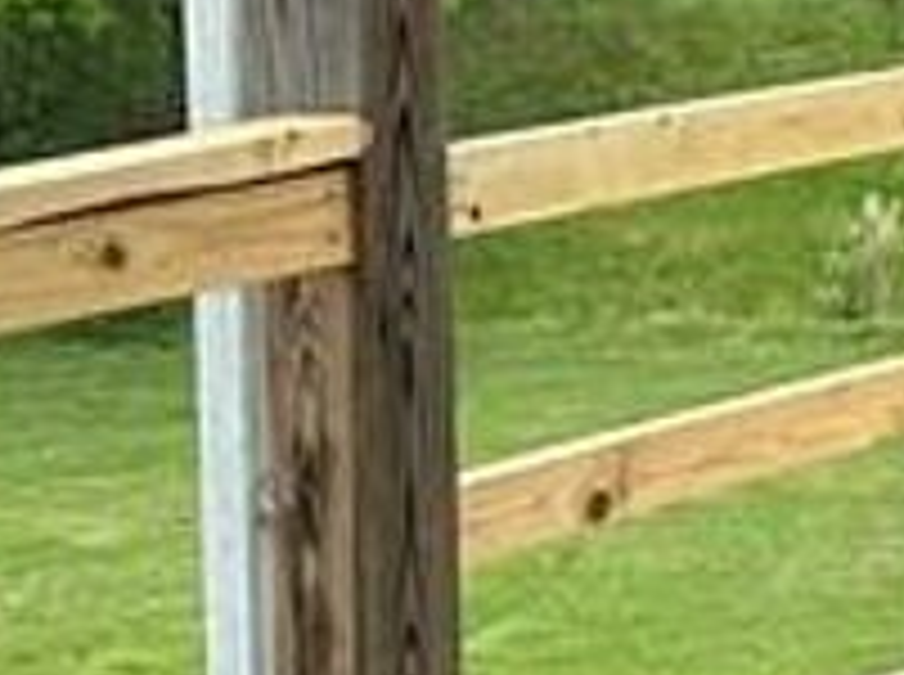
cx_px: 1806
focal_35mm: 181
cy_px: 250
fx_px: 4718
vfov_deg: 8.2
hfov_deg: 10.1
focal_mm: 6.86
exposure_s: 1/1227
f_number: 1.78
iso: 80
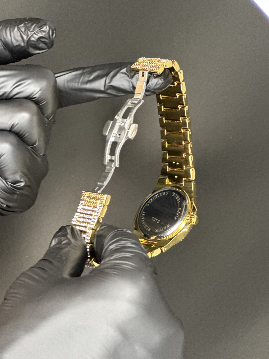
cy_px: 180
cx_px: 134
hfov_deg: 19.1
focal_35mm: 77
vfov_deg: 25.3
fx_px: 798
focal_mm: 9
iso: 250
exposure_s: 1/40
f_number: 2.8
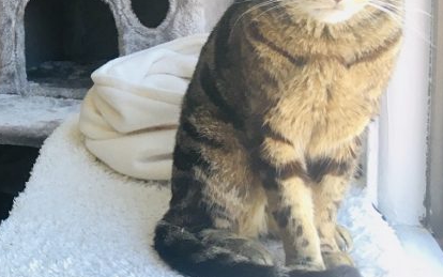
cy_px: 45
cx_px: -91
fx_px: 918
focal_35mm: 76
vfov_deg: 17.0
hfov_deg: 24.5
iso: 25
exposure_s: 1/30
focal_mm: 4.15
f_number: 2.2
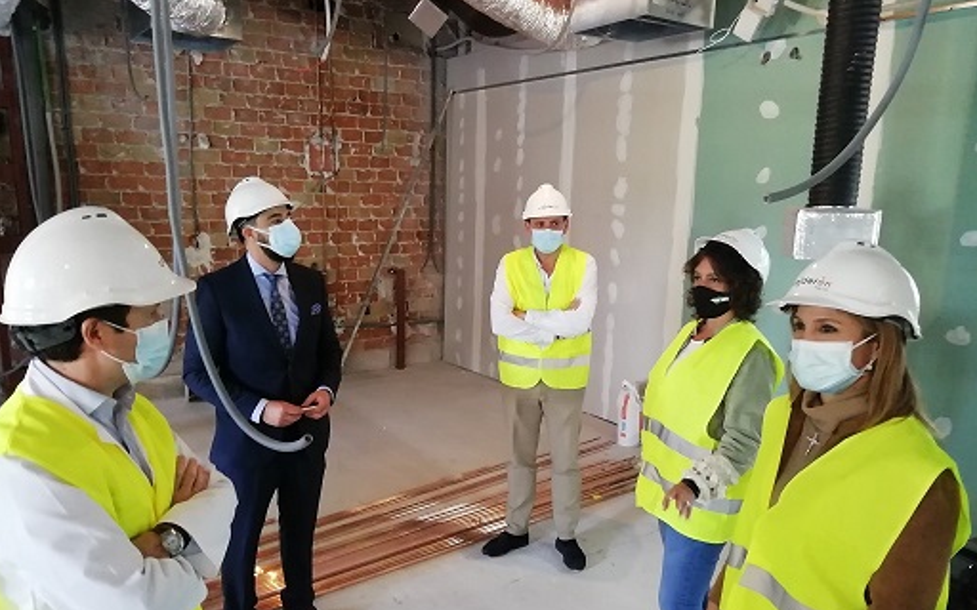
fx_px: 746
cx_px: 487
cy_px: 353
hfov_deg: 66.5
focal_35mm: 28
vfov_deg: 44.4
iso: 400
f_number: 2.2
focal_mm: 3.21
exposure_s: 1/25
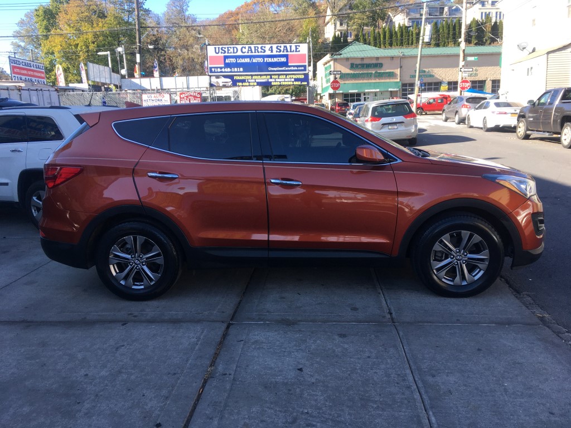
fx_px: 478
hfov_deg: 61.7
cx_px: 286
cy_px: 214
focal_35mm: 29
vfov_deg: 48.2
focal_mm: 4.15
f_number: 2.2
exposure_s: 1/318
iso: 25
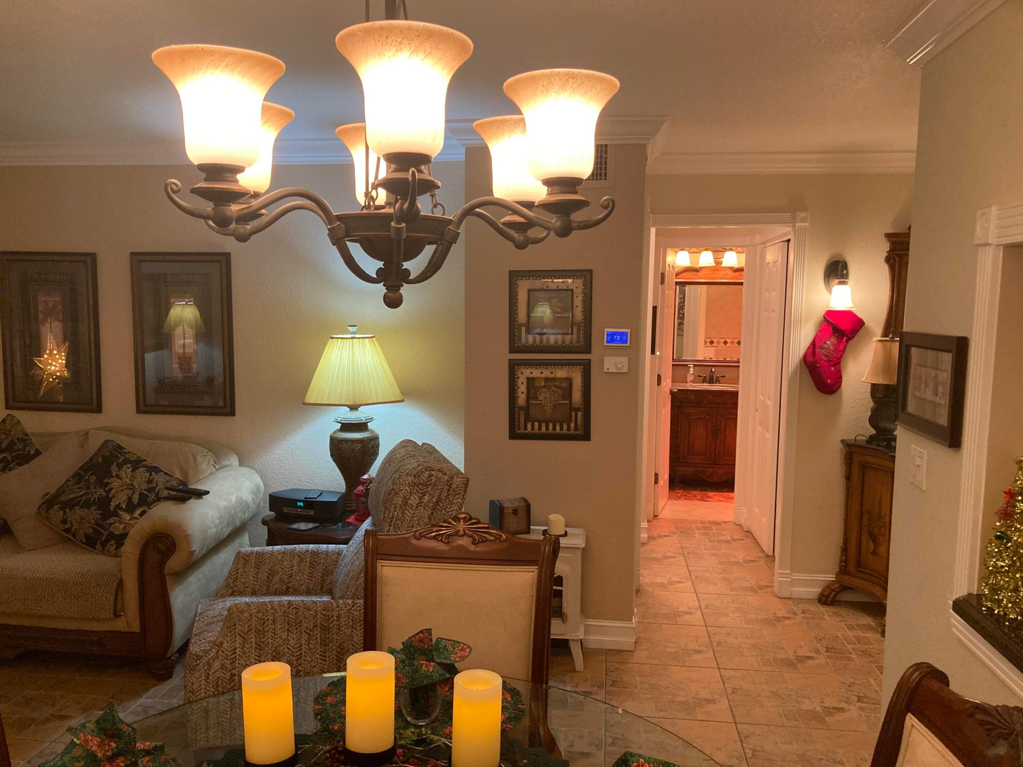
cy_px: 384
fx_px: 827
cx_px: 512
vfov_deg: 49.7
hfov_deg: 63.4
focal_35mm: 28
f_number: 1.8
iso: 320
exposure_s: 1/60
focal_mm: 3.99
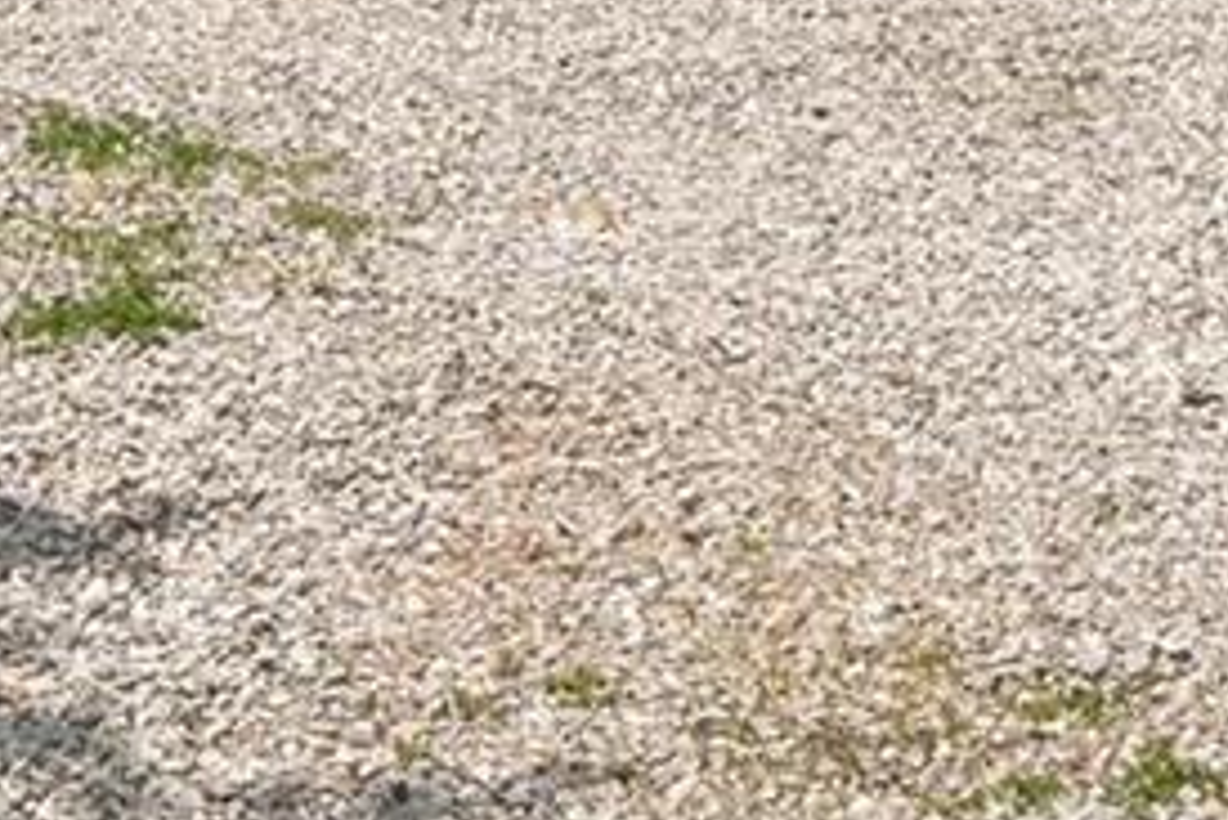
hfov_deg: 14.6
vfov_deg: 9.4
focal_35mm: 140
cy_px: -618
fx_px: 4778
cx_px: 843
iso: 400
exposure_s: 1/500
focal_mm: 12
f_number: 10
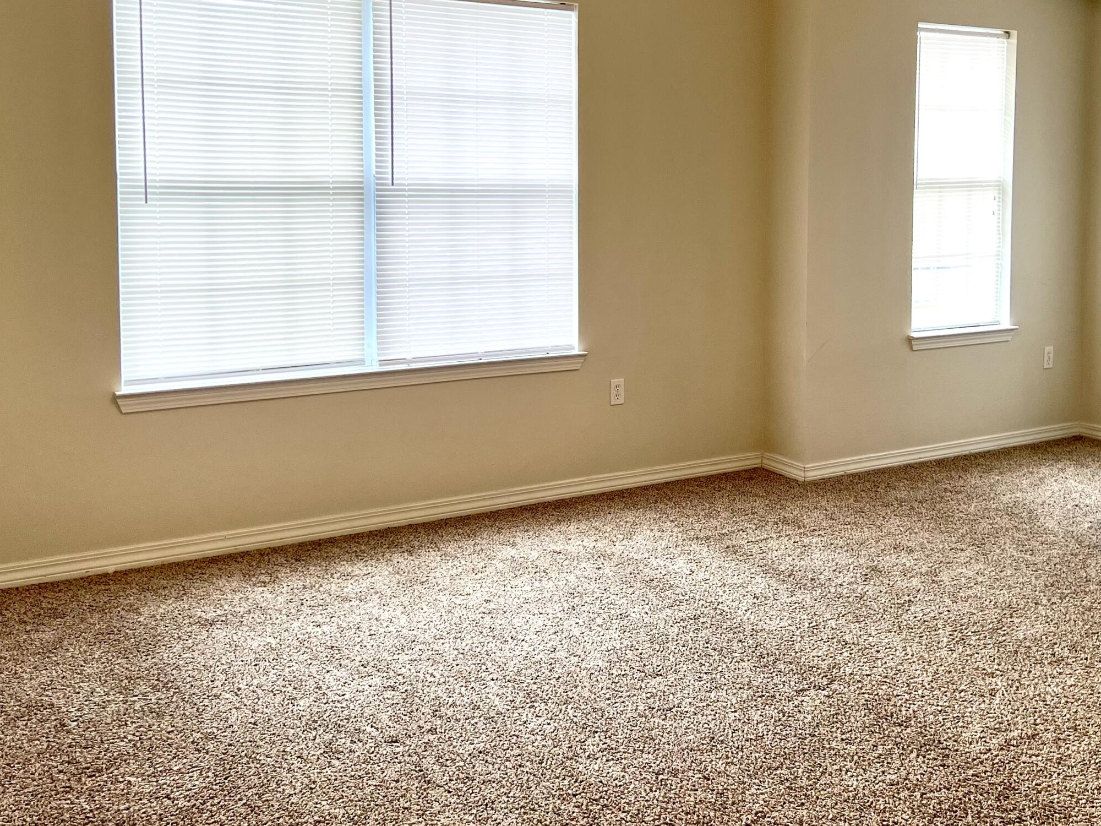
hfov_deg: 47.6
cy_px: 250
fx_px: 1240
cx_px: 664
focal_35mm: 39
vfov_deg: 36.3
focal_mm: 5.7
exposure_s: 1/120
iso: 64
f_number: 1.5
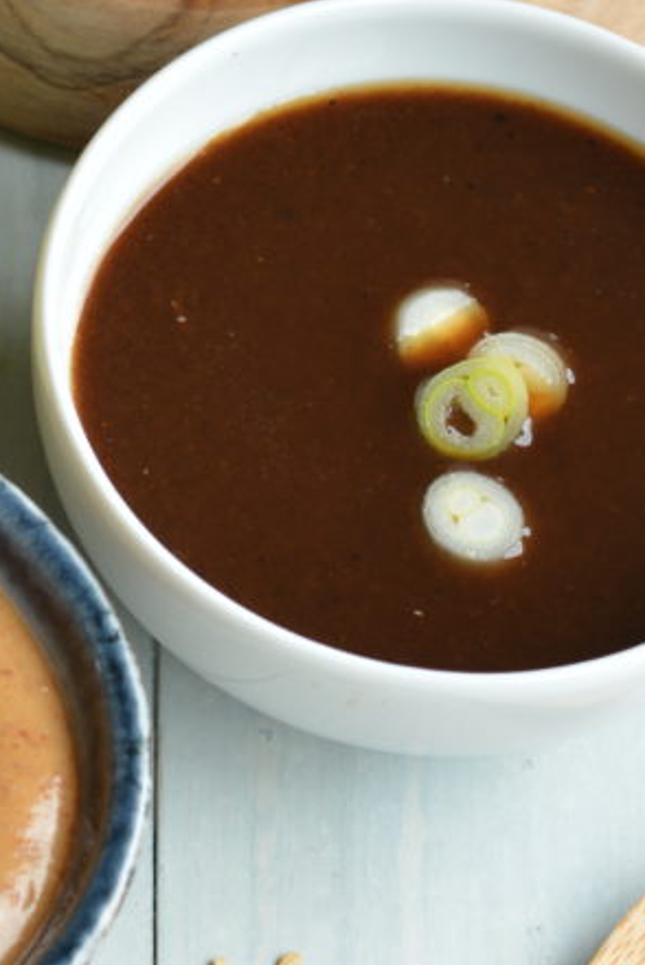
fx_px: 9824
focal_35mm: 366
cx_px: 131
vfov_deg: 5.6
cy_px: 175
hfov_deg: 3.8
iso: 200
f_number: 8
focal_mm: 105
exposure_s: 1/40
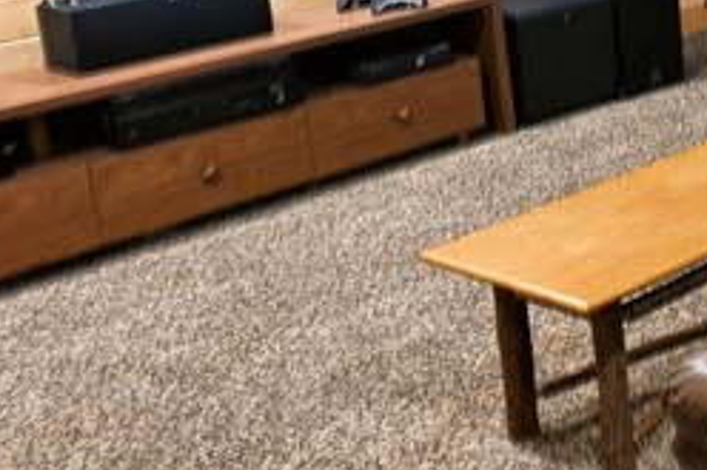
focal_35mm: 70
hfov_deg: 19.6
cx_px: 1337
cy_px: -122
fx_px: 1374
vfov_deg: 18.2
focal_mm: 16
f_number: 5.6
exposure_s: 1/3
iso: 400
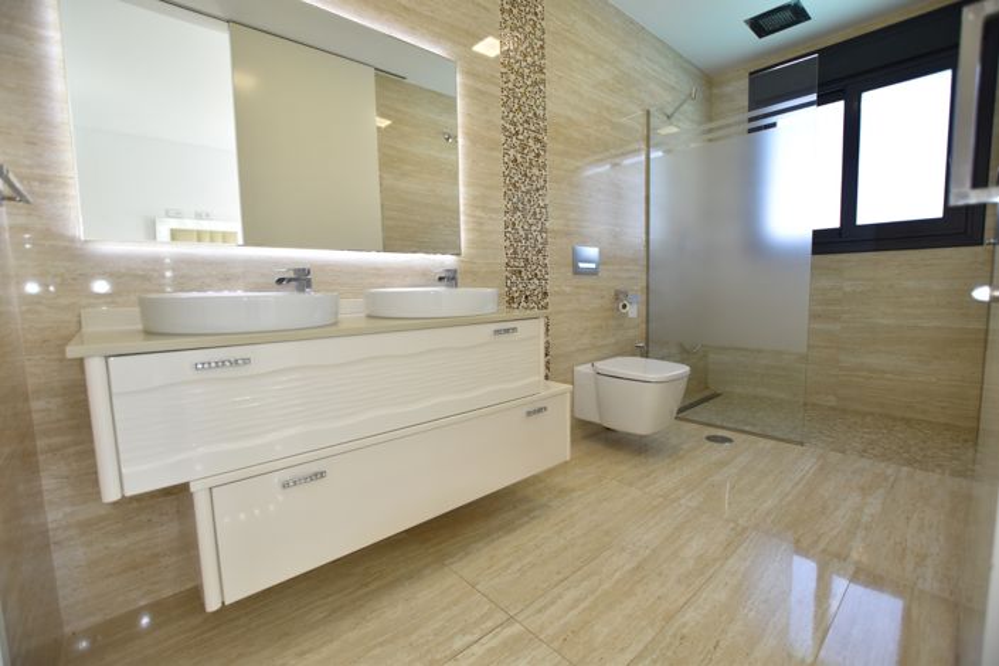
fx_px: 416
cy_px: 333
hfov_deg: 100.4
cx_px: 500
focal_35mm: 15
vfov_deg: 77.3
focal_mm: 10
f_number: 3.5
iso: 200
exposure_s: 1/200
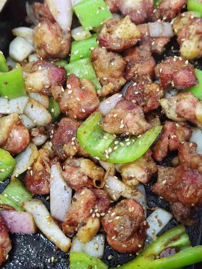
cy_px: 118
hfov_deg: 37.7
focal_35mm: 38
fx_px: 296
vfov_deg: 48.9
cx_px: 98
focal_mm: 6.71
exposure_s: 1/33.3
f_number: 1.9
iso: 500
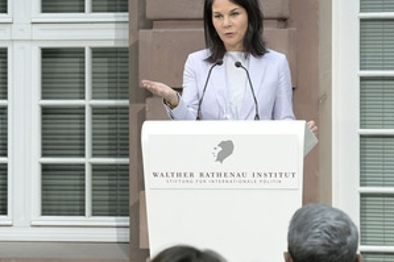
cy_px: 153
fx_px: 1980
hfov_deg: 11.4
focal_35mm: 181
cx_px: 226
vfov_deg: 7.6
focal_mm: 120
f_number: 8
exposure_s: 1/500
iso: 5000
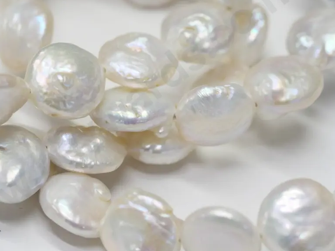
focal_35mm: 160
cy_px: 112
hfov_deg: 12.3
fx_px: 1548
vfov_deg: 9.3
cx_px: 122
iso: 1600
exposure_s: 1/125
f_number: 5
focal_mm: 60
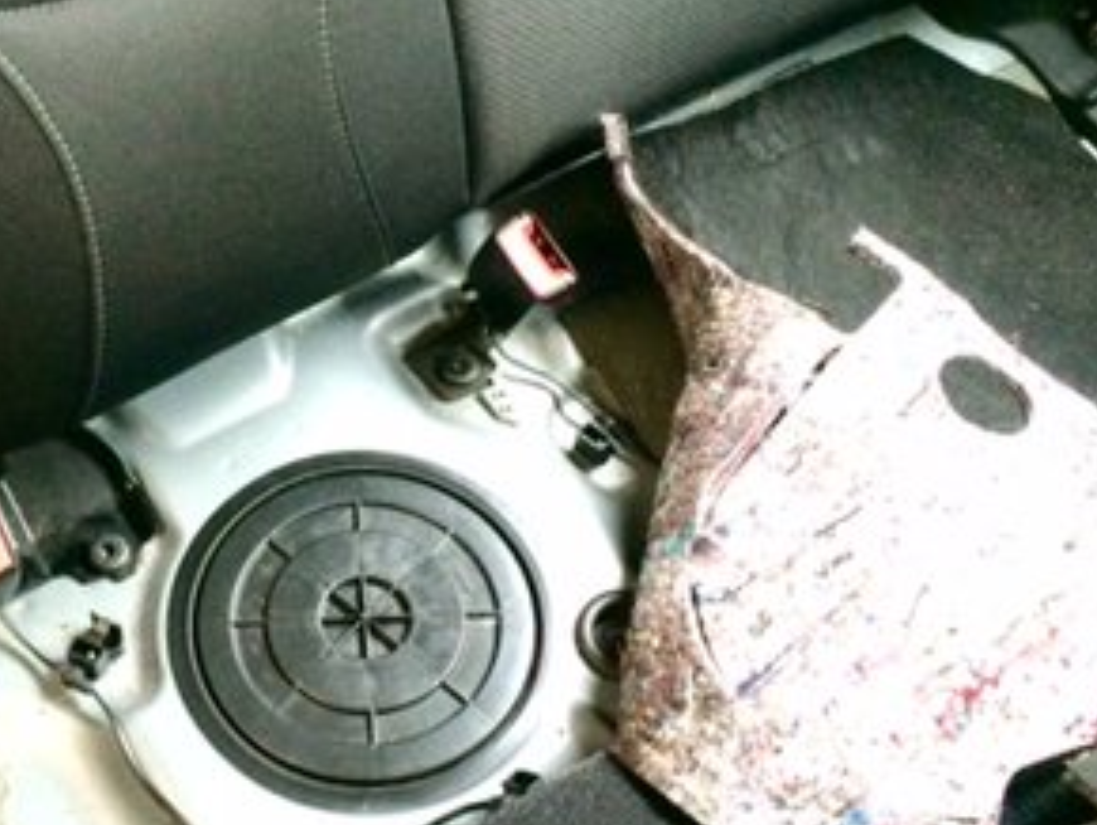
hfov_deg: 37.5
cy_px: 369
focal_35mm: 50
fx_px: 1586
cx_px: 310
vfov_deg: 29.1
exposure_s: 1/30
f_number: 2.2
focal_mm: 4.15
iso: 200
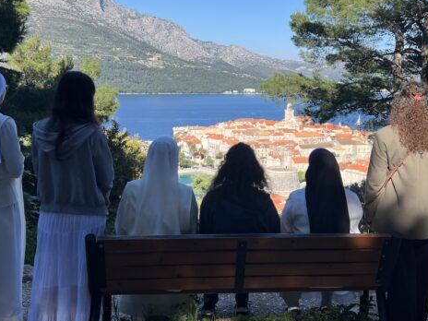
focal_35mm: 43
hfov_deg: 43.7
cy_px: 121
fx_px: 532
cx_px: 245
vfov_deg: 33.4
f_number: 1.5
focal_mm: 5.7
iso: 50
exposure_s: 1/2299
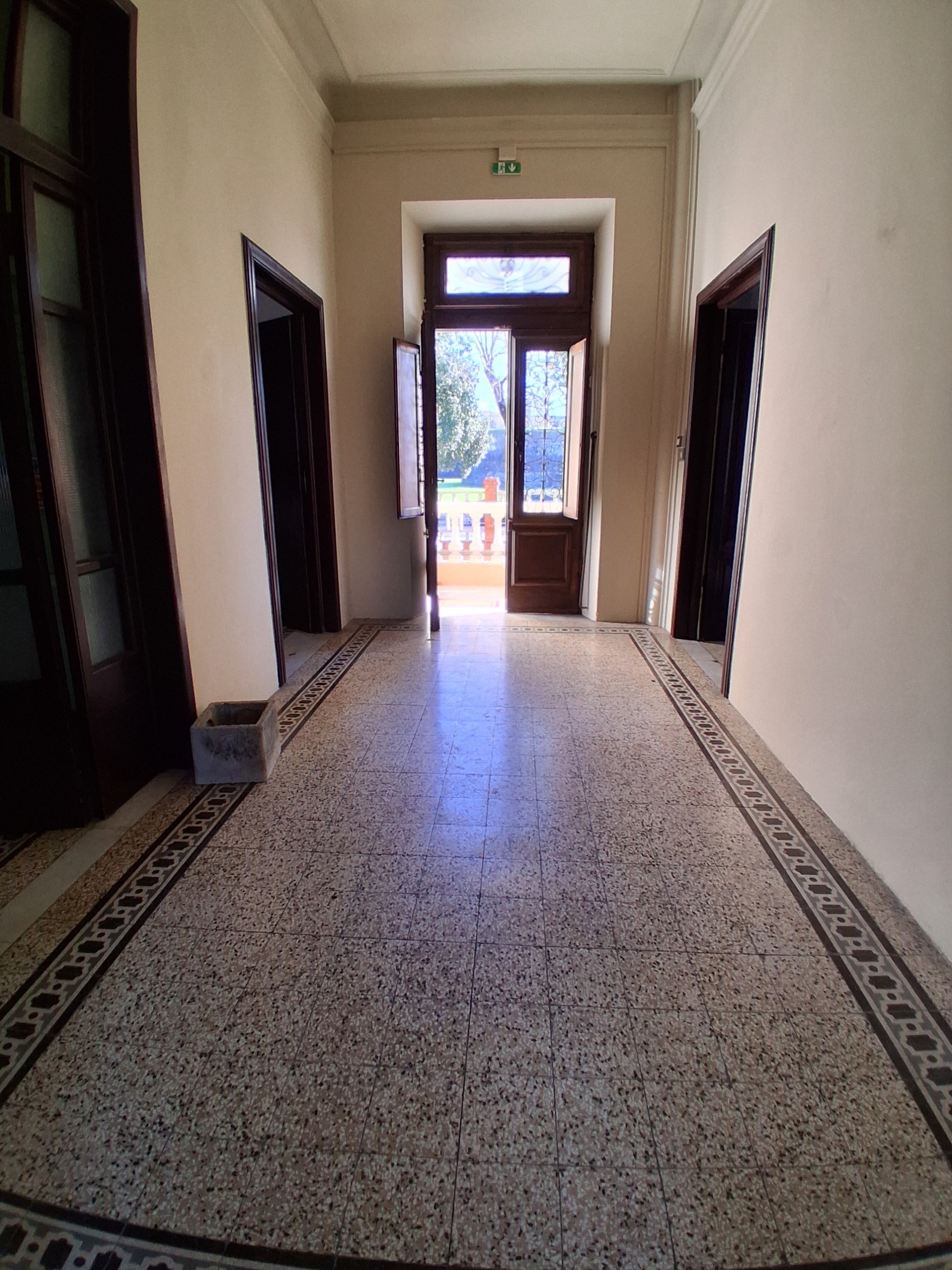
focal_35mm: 17
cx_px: 476
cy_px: 635
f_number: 2.2
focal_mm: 1.4
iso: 100
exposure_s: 1/120
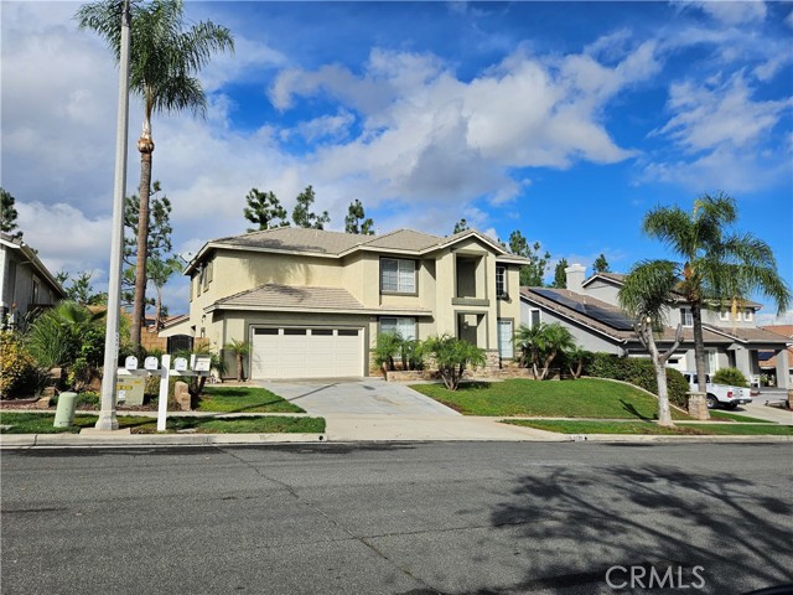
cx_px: 396
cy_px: 298
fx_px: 527
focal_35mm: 23
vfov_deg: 58.9
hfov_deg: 73.9
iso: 25
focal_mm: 5.4
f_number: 1.8
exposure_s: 1/3903
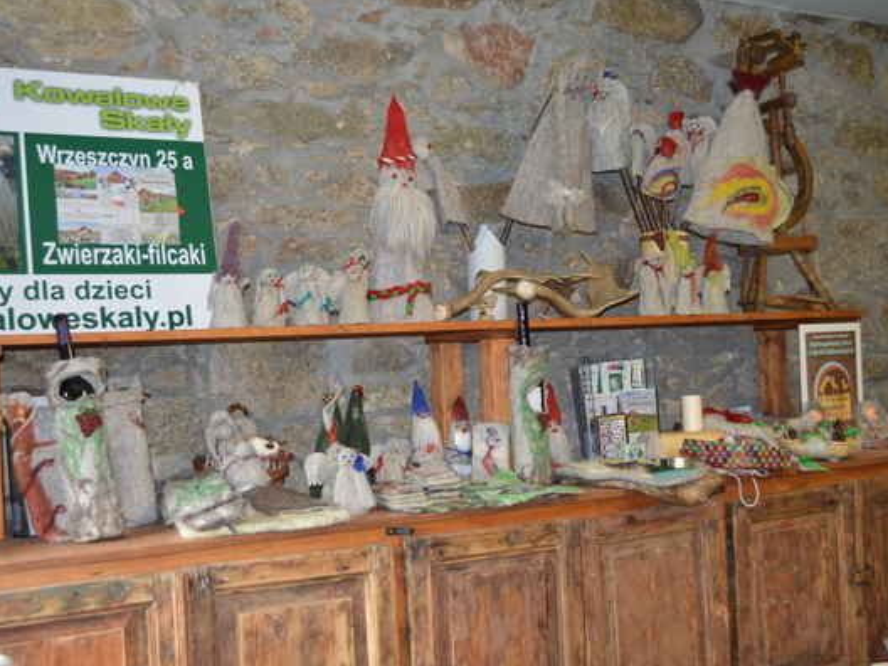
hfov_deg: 43.8
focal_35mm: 43
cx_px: 469
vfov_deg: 33.6
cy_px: 334
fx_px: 1103
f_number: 4.2
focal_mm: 26
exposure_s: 1/60
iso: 720
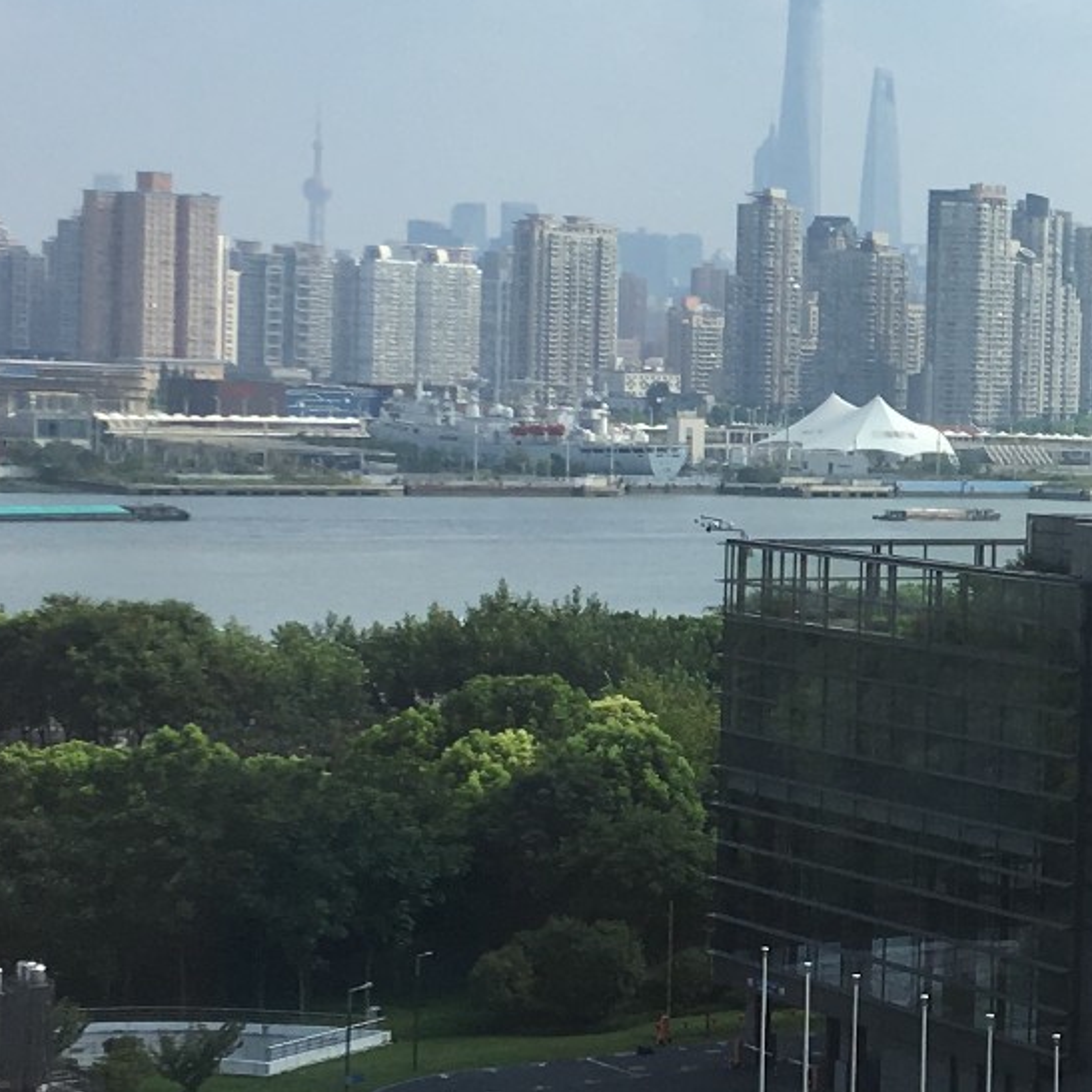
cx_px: 1468
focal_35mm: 100
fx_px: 3569
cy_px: 565
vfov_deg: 17.4
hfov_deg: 16.3
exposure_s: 1/818
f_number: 2.2
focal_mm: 4.15
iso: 25
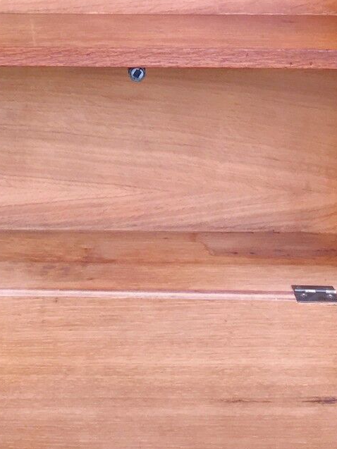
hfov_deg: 15.9
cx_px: 1
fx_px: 1181
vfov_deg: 19.7
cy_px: -145
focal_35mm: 91
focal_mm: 4.15
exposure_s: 1/100
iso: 40
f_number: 2.2
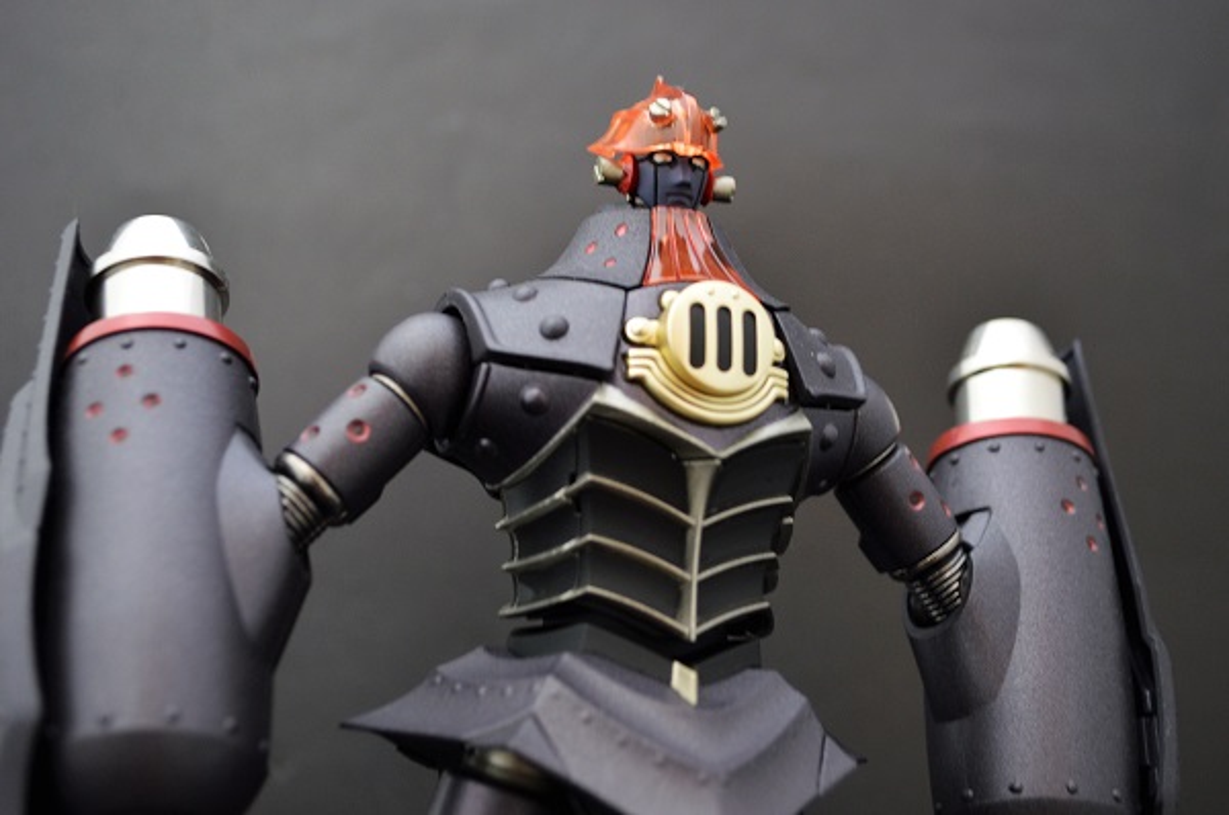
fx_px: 1789
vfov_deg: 25.7
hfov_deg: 37.9
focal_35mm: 52
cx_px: 614
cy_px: 408
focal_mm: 35
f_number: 5
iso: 800
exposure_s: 1/4
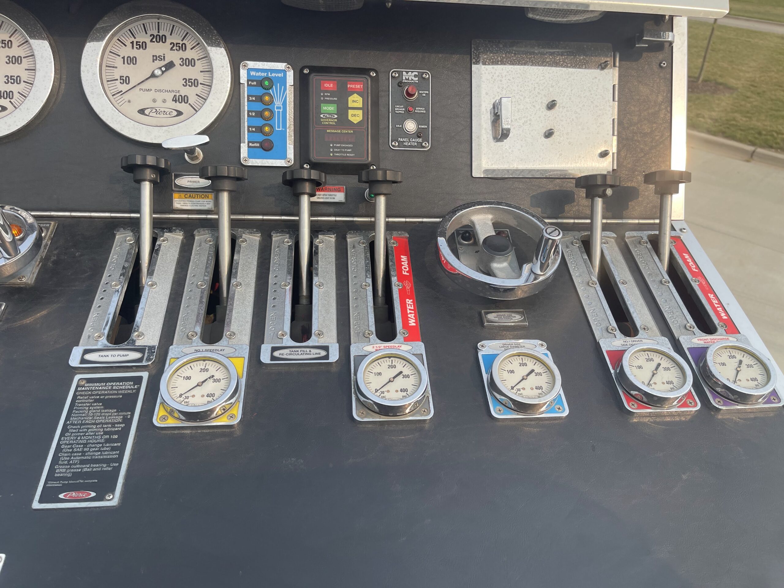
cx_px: 392
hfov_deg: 67.3
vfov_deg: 53.1
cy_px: 294
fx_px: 589
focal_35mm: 26
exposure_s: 1/2165
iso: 32
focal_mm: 5.1
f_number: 1.6
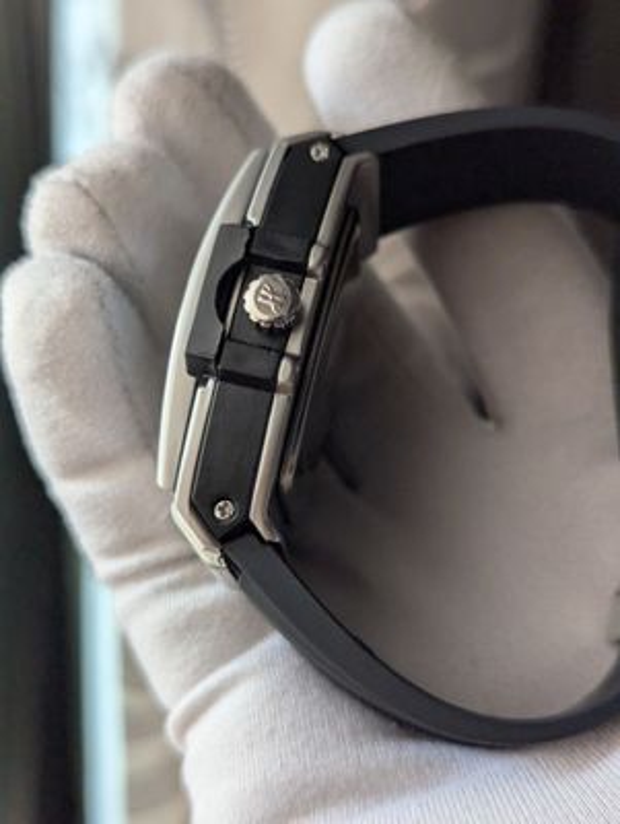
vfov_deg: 39.6
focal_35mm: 48
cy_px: 412
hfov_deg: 30.3
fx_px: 1144
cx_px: 310
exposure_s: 1/608
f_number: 1.85
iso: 692
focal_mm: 6.81
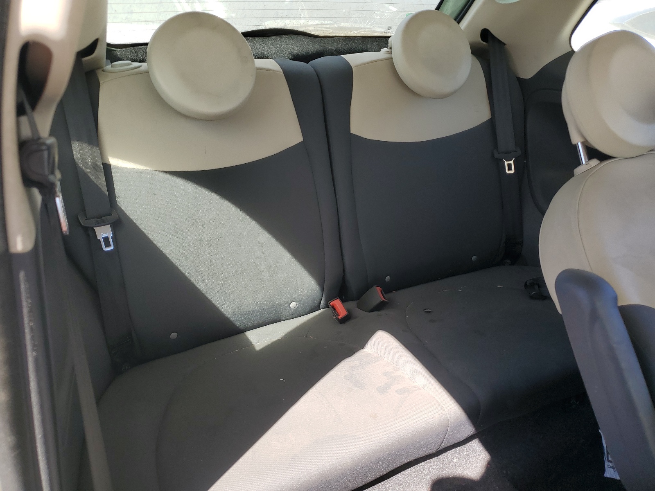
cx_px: 328
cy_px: 246
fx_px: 492
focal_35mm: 26
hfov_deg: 67.3
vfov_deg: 53.1
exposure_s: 1/435
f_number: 1.5
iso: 50
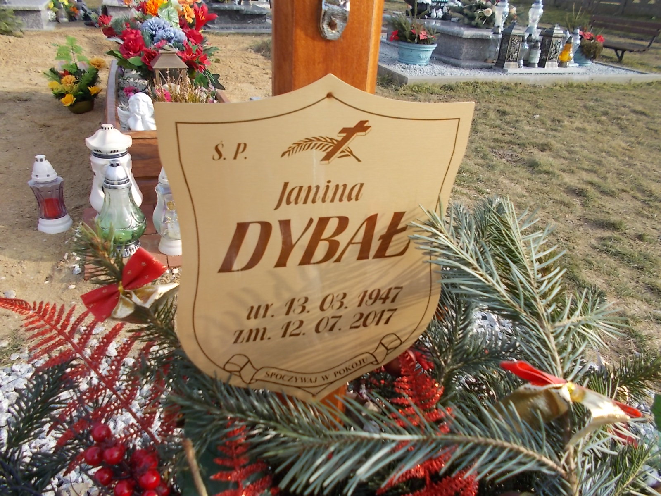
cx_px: 330
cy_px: 248
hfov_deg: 67.3
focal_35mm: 26
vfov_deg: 53.1
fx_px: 496
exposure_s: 1/400
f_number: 3.2
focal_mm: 4.6
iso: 80
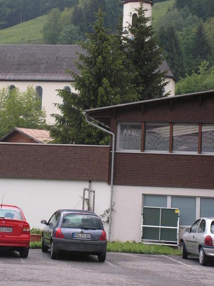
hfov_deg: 14.3
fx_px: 850
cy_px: 104
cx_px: 90
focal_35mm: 103
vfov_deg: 19.1
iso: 50
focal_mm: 12.9
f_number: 3.3
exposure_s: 1/250
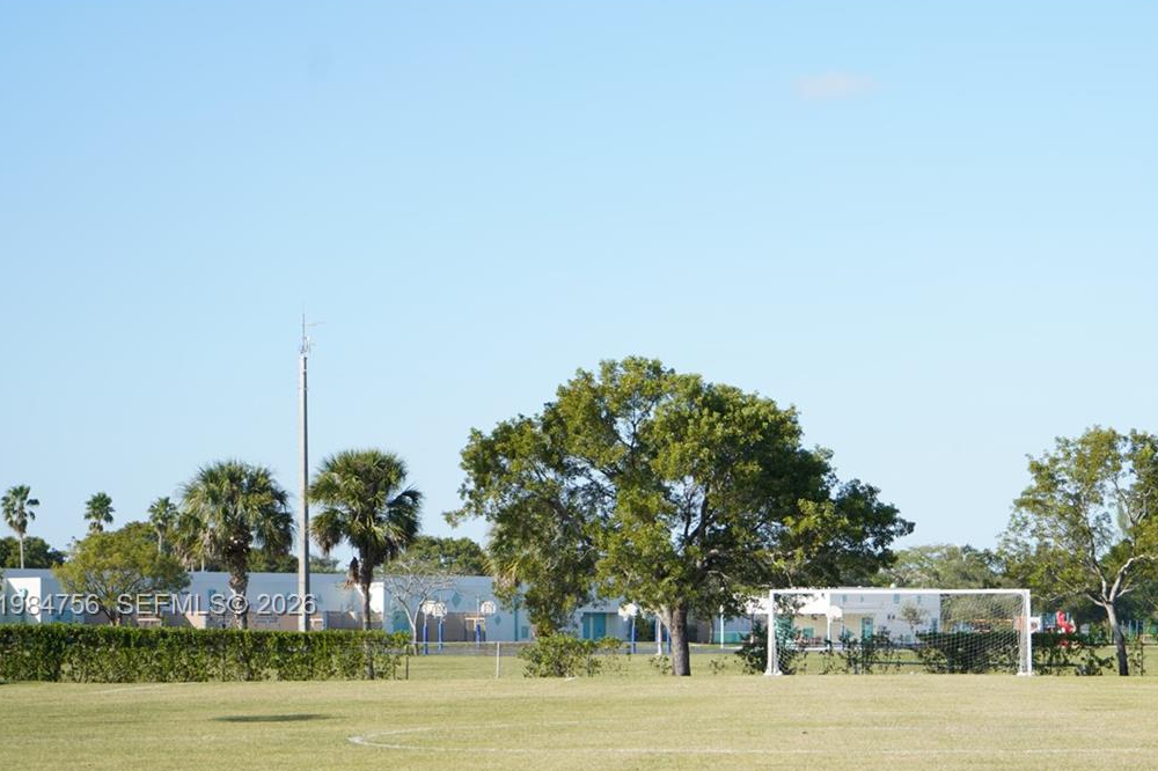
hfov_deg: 18.1
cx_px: 882
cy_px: 607
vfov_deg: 12.2
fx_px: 3601
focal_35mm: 112
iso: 100
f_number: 5.6
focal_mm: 70
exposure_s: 1/320
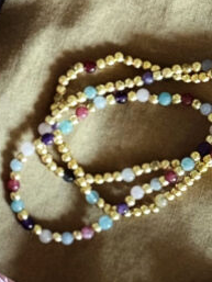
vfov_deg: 10.3
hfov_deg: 7.7
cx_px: -60
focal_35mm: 191
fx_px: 1558
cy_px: 40
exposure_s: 1/49
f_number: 1.78
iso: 250
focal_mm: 6.76
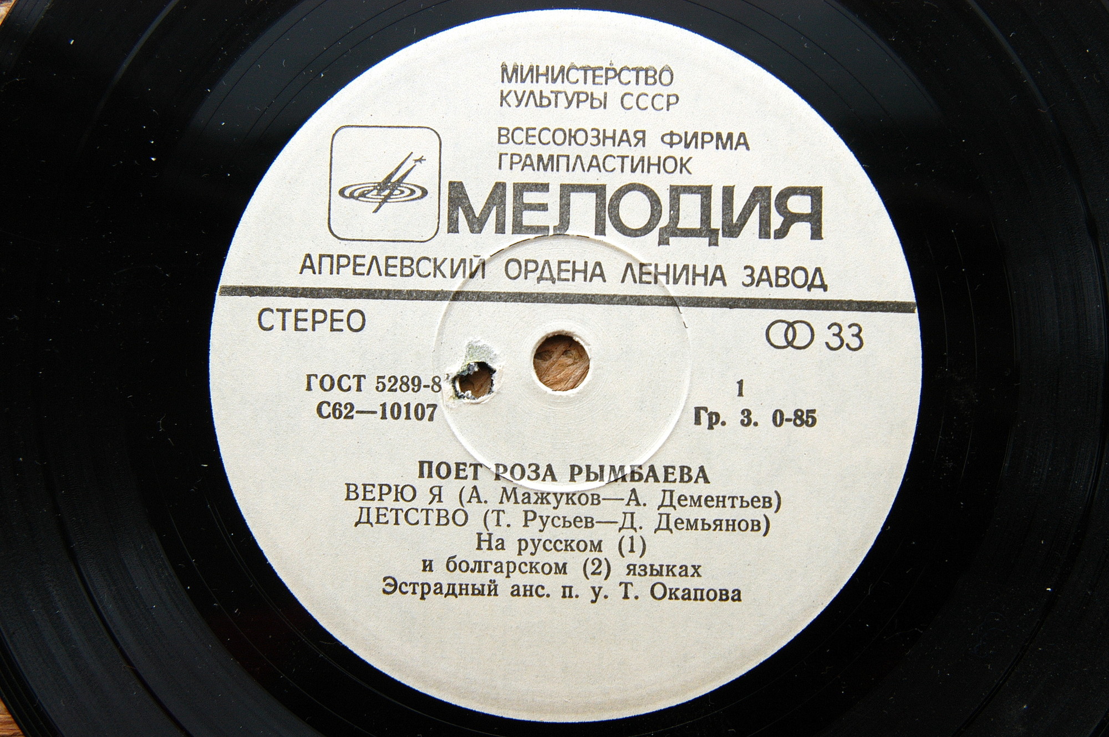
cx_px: 554
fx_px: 1616
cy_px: 368
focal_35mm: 52
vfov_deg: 25.7
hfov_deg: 37.9
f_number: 6.3
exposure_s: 1/160
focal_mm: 35
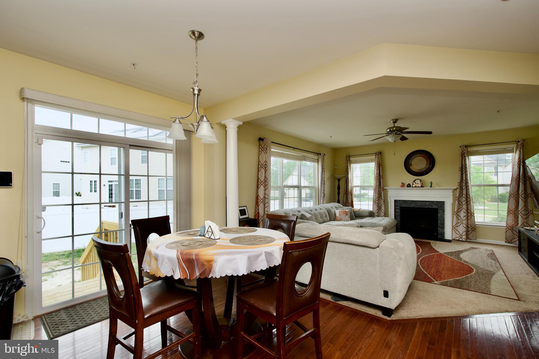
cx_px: 270
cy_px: 180
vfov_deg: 77.3
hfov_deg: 100.4
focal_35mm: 15
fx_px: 225
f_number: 7.1
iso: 320
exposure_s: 1/200
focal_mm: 10
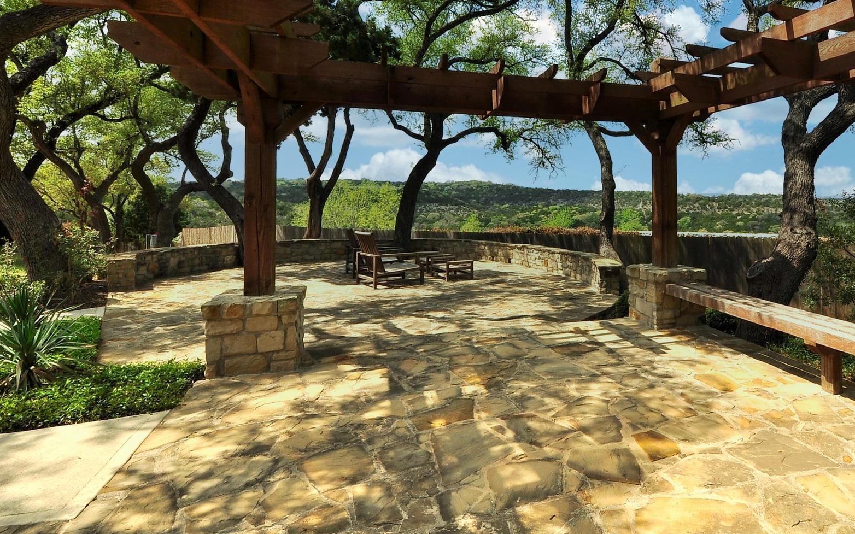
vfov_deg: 58.4
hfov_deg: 82.8
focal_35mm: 20
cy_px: 183
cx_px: 553
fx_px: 466
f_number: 20
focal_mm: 10
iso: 200
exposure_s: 1/100
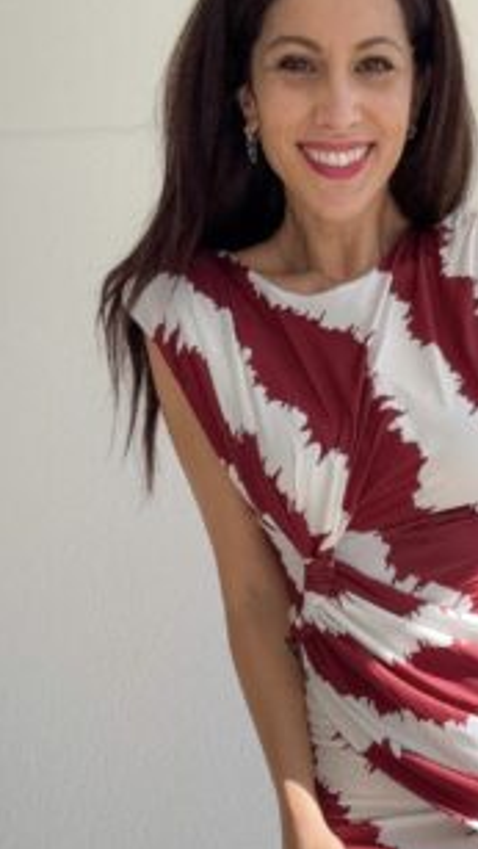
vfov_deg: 40.2
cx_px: 398
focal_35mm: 49
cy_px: 689
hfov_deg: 24.0
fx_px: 1103
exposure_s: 1/1000
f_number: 1.9
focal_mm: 2.69
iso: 25
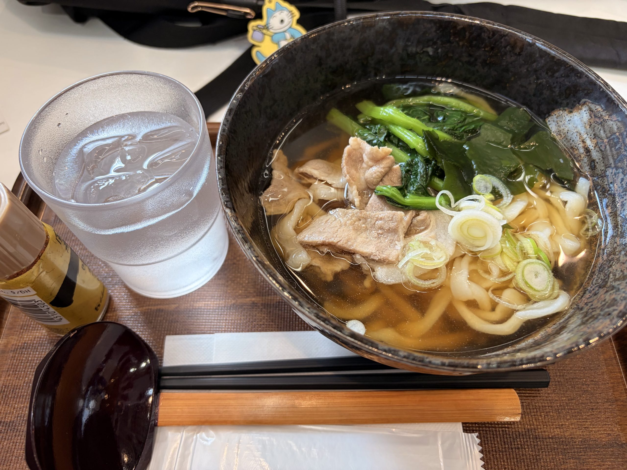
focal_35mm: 26
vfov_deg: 53.1
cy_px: 235
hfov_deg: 67.3
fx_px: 471
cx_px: 314
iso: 100
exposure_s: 1/100
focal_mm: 5.96
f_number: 1.6
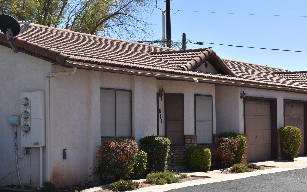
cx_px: 180
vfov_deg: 15.4
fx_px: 711
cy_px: 104
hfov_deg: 24.3
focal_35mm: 85
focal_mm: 38
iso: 100
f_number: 9
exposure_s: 1/200
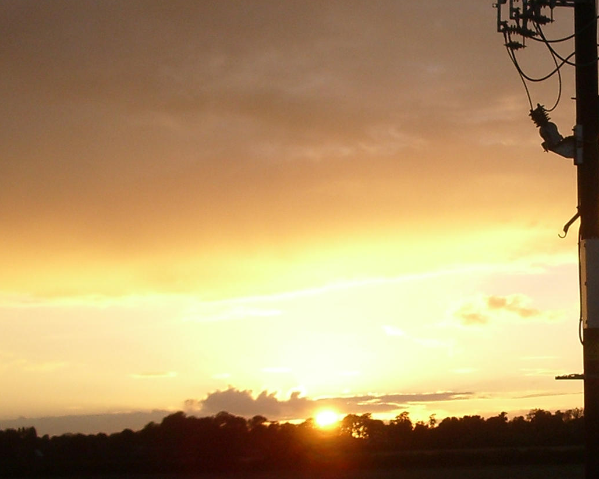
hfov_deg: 21.7
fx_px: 1507
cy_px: 257
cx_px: 590
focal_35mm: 85
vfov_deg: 18.1
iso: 80
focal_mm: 5.8
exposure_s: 1/200
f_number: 4.3
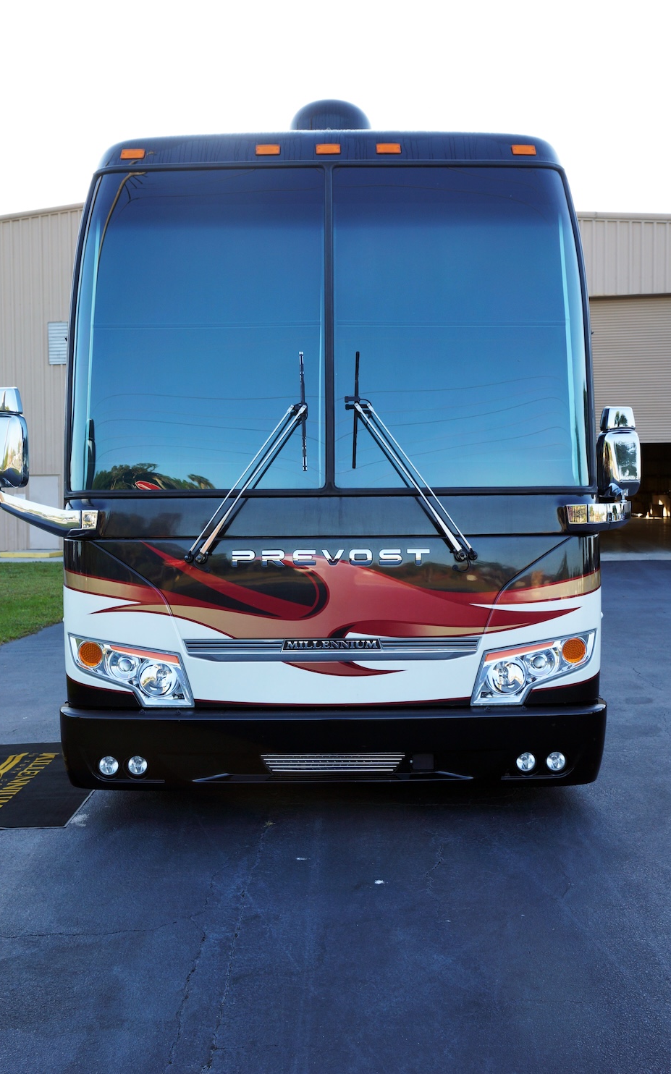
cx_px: 342
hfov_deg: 37.3
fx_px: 995
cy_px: 534
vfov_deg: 56.7
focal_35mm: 34
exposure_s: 1/125
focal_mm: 22
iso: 100
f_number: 5.6
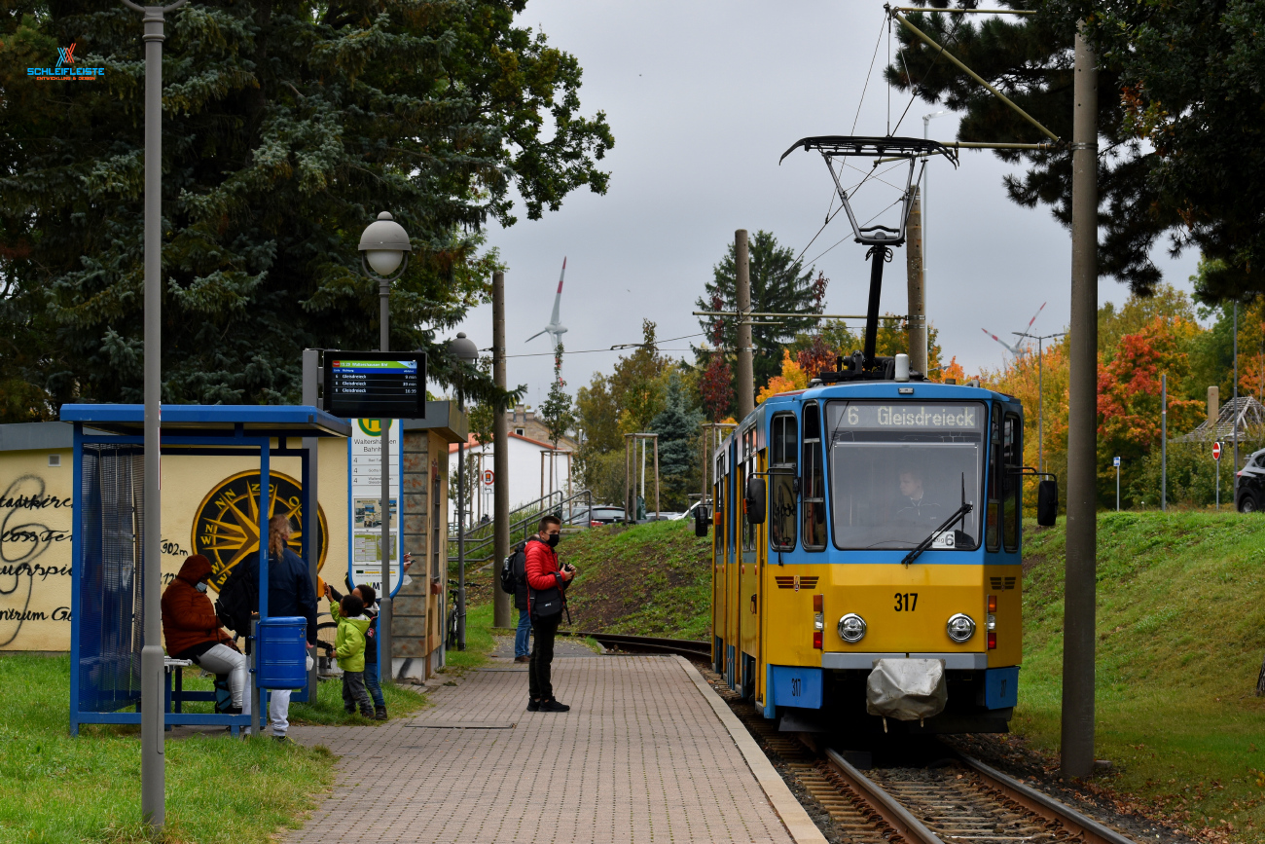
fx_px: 3690
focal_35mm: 105
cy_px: 422
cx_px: 632
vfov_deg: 13.0
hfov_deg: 19.5
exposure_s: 1/125
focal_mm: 70
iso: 200
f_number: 8
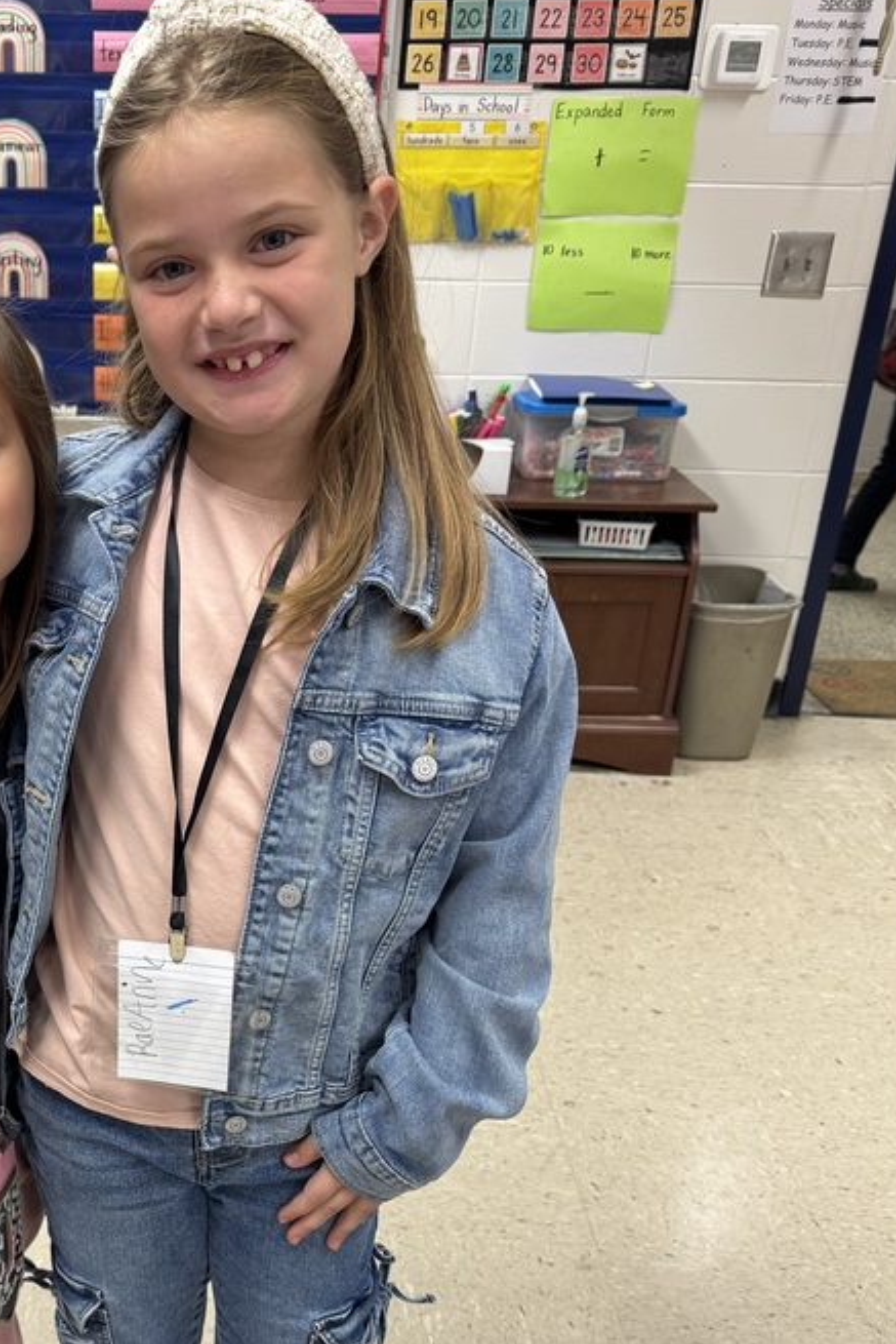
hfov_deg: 32.9
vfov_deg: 48.5
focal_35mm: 39
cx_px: 129
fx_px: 1455
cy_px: 925
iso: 125
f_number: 1.78
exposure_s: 1/60
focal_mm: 6.76
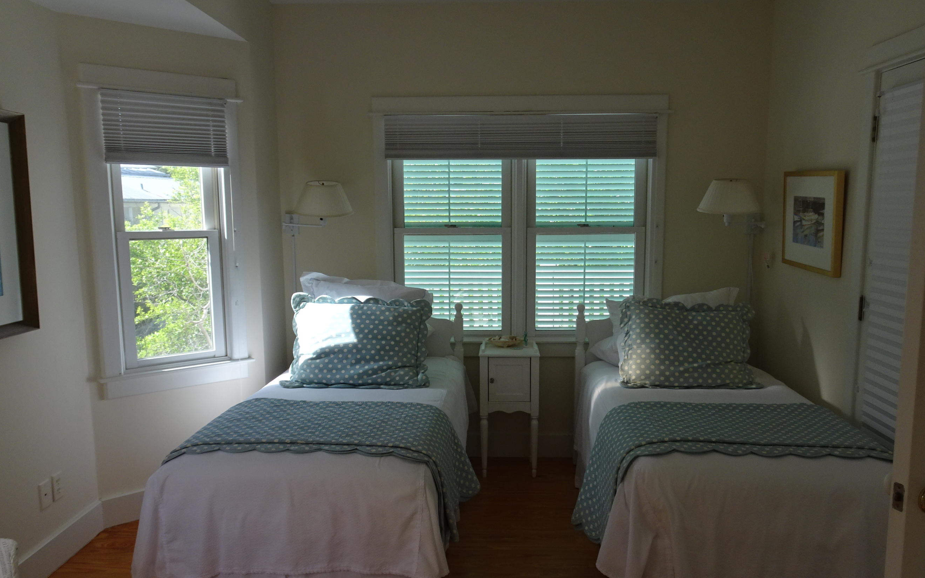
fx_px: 731
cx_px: 470
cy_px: 317
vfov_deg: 43.1
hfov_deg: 64.6
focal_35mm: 29
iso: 80
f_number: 3.5
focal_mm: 4.1
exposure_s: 1/160
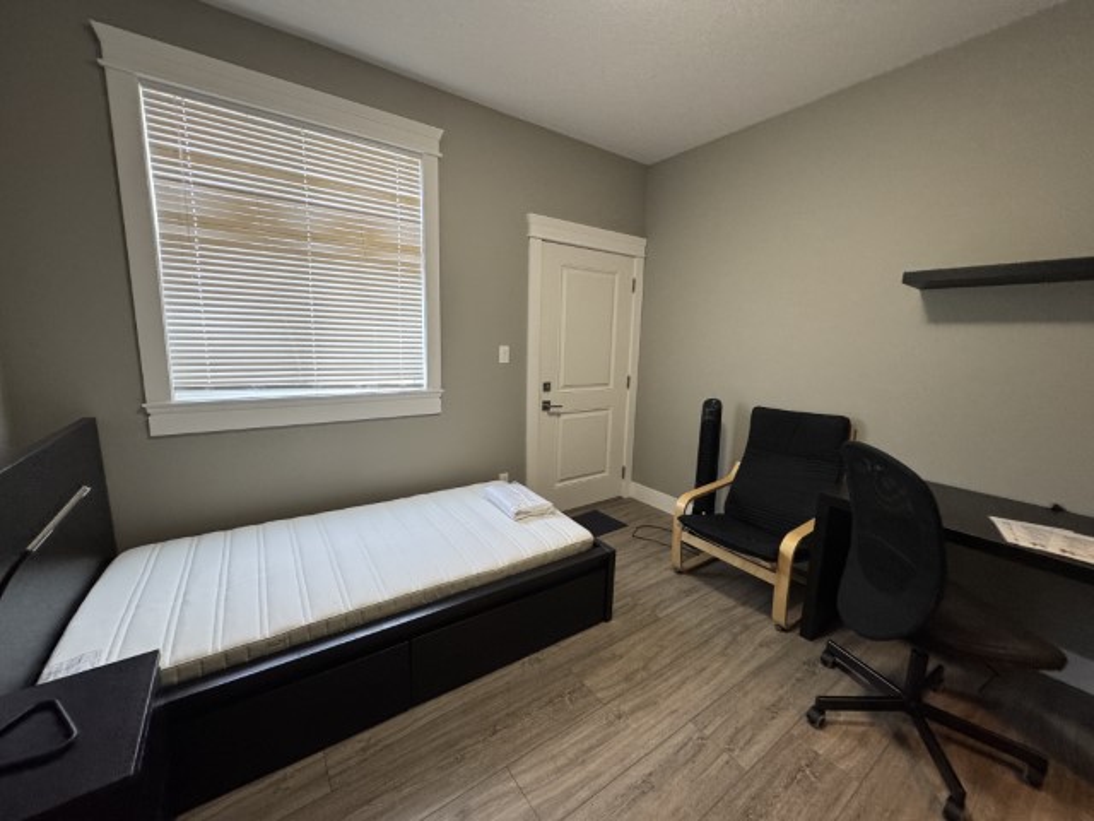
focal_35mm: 14
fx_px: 442
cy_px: 410
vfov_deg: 85.7
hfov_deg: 102.1
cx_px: 547
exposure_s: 1/120
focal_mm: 2.22
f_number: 2.2
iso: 250
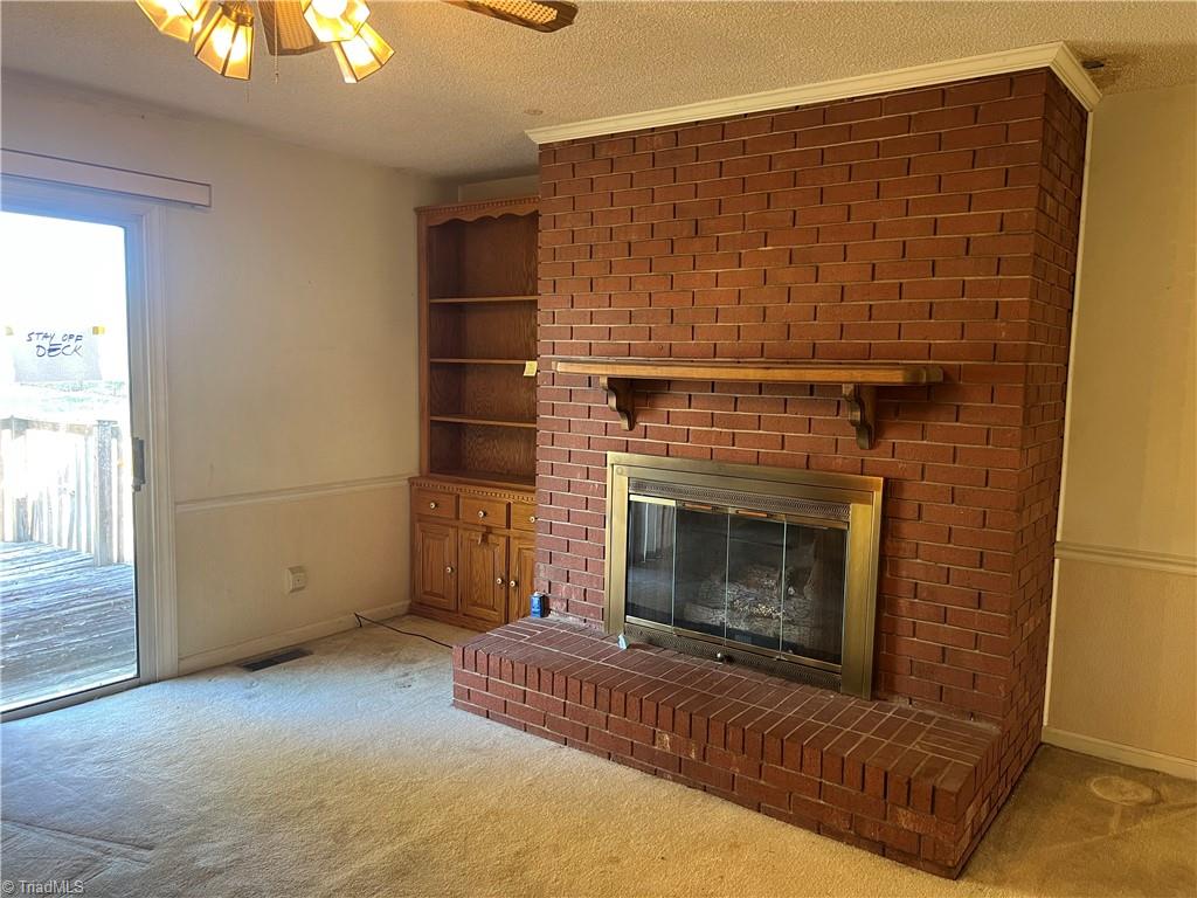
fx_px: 899
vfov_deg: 53.1
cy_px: 449
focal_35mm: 26
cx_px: 598
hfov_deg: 67.3
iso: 200
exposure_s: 1/60
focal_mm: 5.7
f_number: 1.5
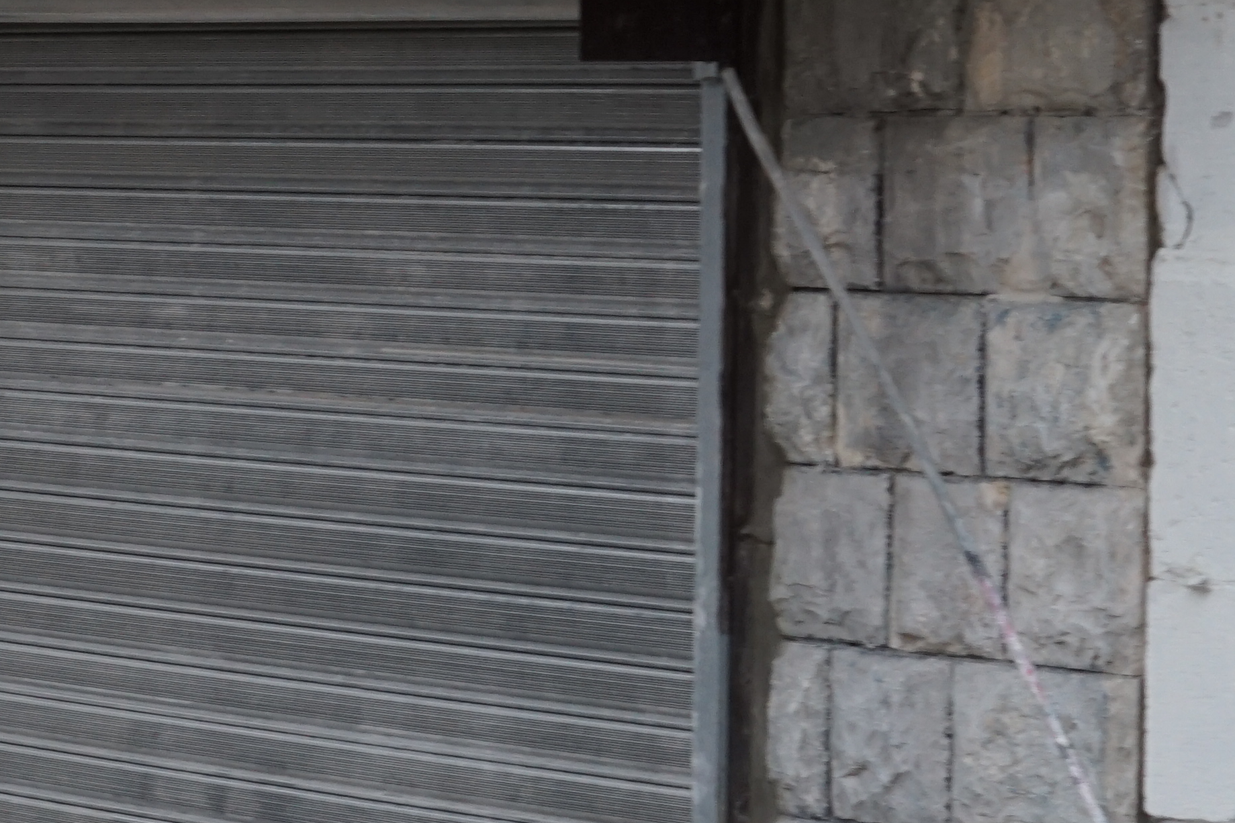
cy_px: 196
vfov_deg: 6.9
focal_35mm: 199
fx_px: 6826
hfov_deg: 10.0
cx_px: -582
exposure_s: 1/160
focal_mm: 61
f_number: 4
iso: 800
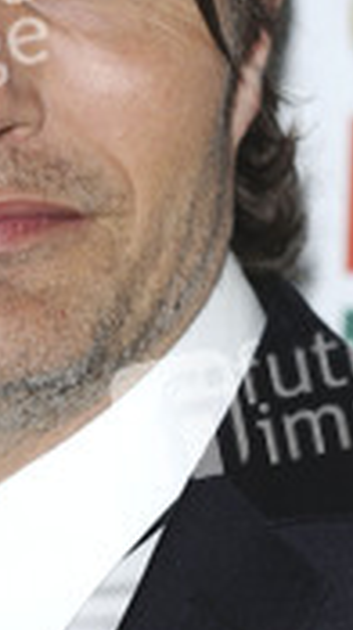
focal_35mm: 594
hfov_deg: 2.0
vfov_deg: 3.6
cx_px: -31
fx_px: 9921
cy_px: 223
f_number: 5
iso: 400
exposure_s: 1/160
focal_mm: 165
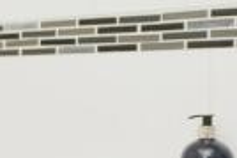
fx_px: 756
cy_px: 79
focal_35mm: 115
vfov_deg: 11.9
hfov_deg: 15.0
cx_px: -214
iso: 400
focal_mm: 10
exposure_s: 1/30
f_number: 5.6
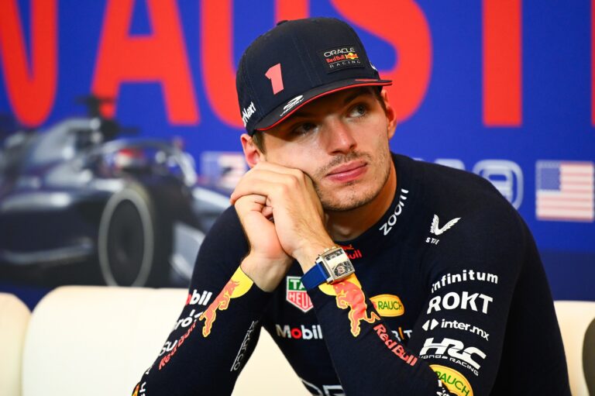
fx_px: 4955
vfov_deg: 4.6
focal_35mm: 300
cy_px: 198
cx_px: 298
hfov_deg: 6.9
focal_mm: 200
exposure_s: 1/250
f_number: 2.8
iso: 1250
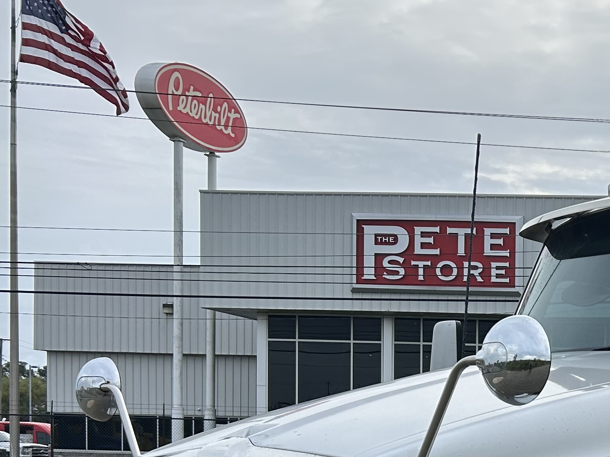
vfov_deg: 19.4
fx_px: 1269
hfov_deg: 24.2
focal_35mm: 72
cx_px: 757
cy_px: 529
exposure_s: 1/1669
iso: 50
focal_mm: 5.7
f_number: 1.5
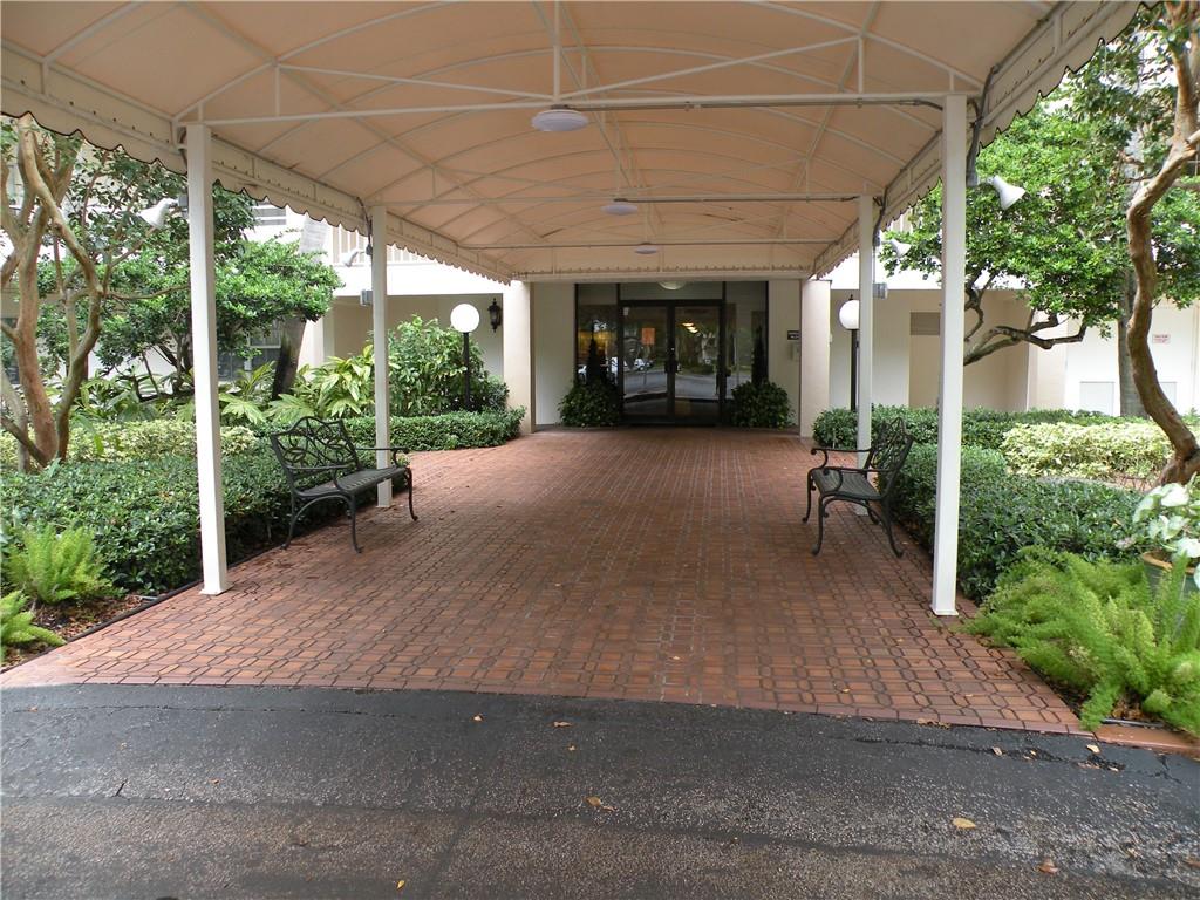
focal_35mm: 27
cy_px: 450
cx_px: 600
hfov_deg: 65.3
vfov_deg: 51.4
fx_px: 936
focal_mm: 4.7
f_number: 2.8
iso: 64
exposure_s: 1/64.5
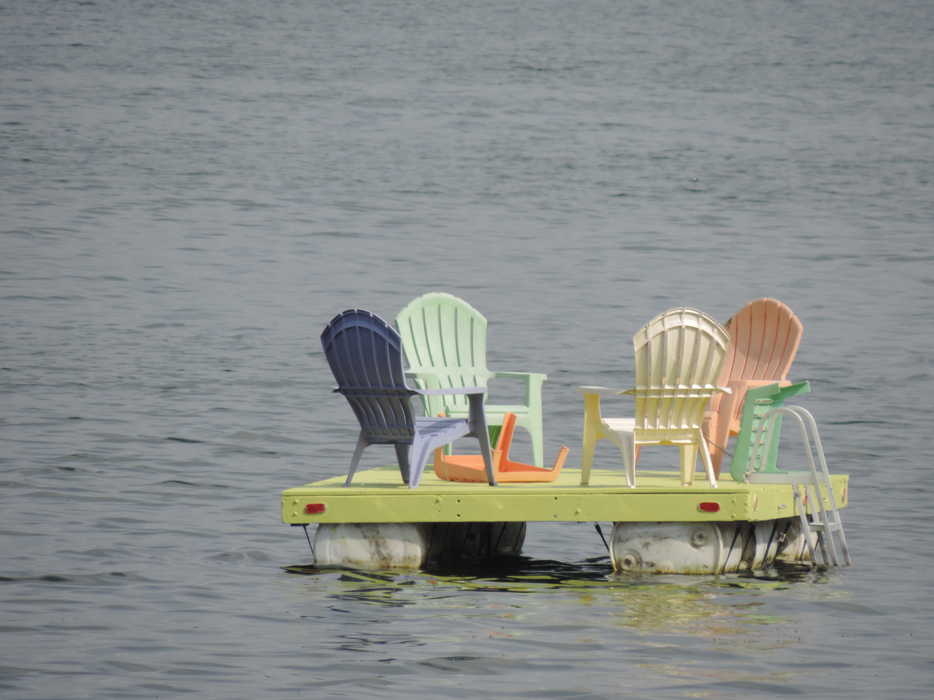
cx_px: 467
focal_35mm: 1000
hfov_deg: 2.0
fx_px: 26982
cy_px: 350
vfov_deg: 1.5
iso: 100
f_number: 5.9
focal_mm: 180
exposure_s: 1/500
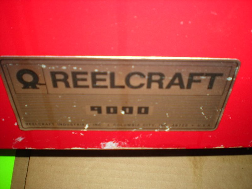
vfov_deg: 37.7
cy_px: 94
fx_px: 277
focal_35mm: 38
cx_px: 126
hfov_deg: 49.0
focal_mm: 6.3
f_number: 3.1
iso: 64
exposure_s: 1/60
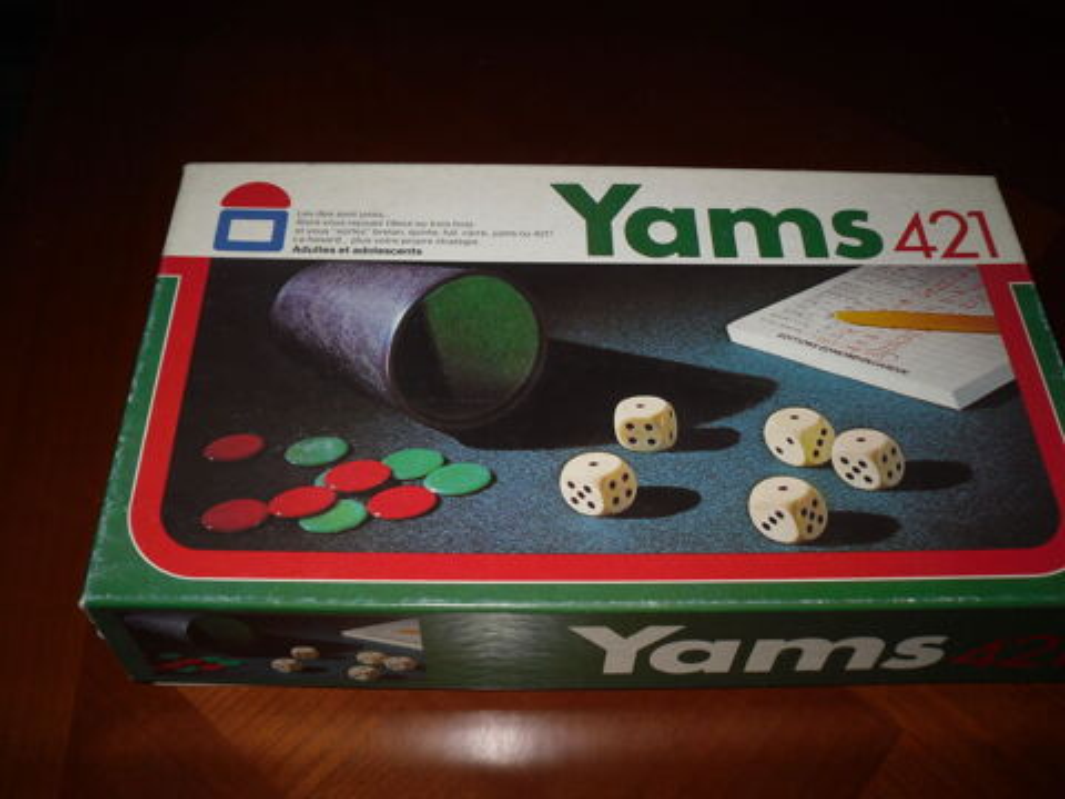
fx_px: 1077
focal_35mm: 35
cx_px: 532
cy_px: 400
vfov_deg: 40.7
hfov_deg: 52.6
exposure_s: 1/45
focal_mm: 6.3
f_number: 7.6
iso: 80
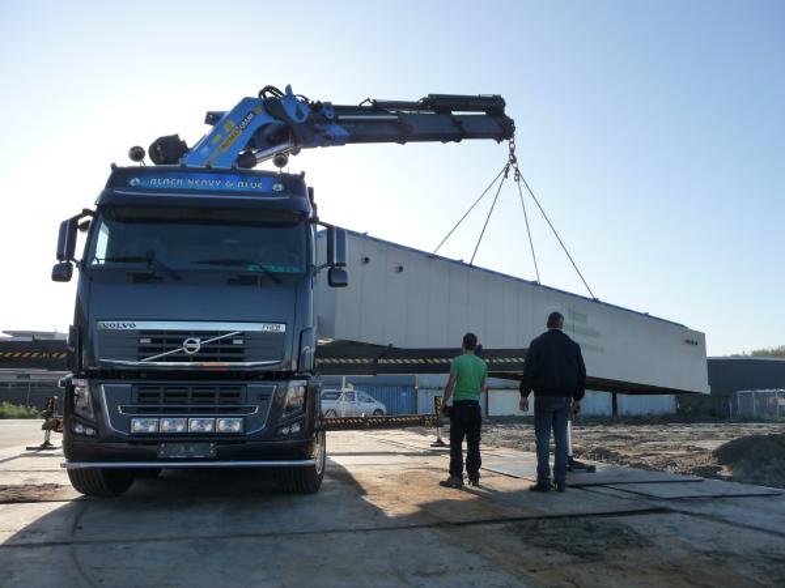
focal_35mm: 30
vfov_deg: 46.8
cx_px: 392
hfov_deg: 60.0
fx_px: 680
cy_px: 294
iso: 160
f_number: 3.4
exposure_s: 1/1000
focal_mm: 5
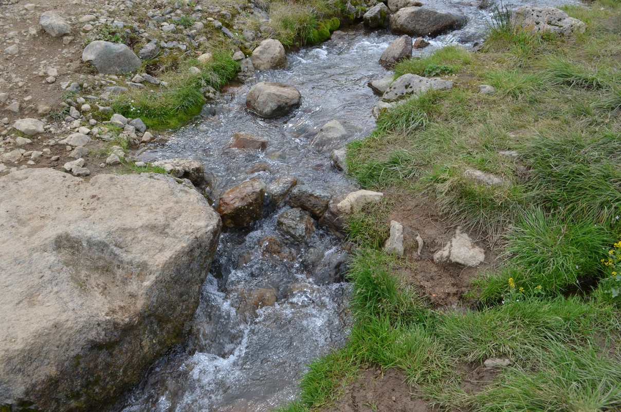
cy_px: 206
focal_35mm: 33
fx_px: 568
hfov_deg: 57.3
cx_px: 310
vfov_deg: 39.8
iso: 200
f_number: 8
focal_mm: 22
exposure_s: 1/250
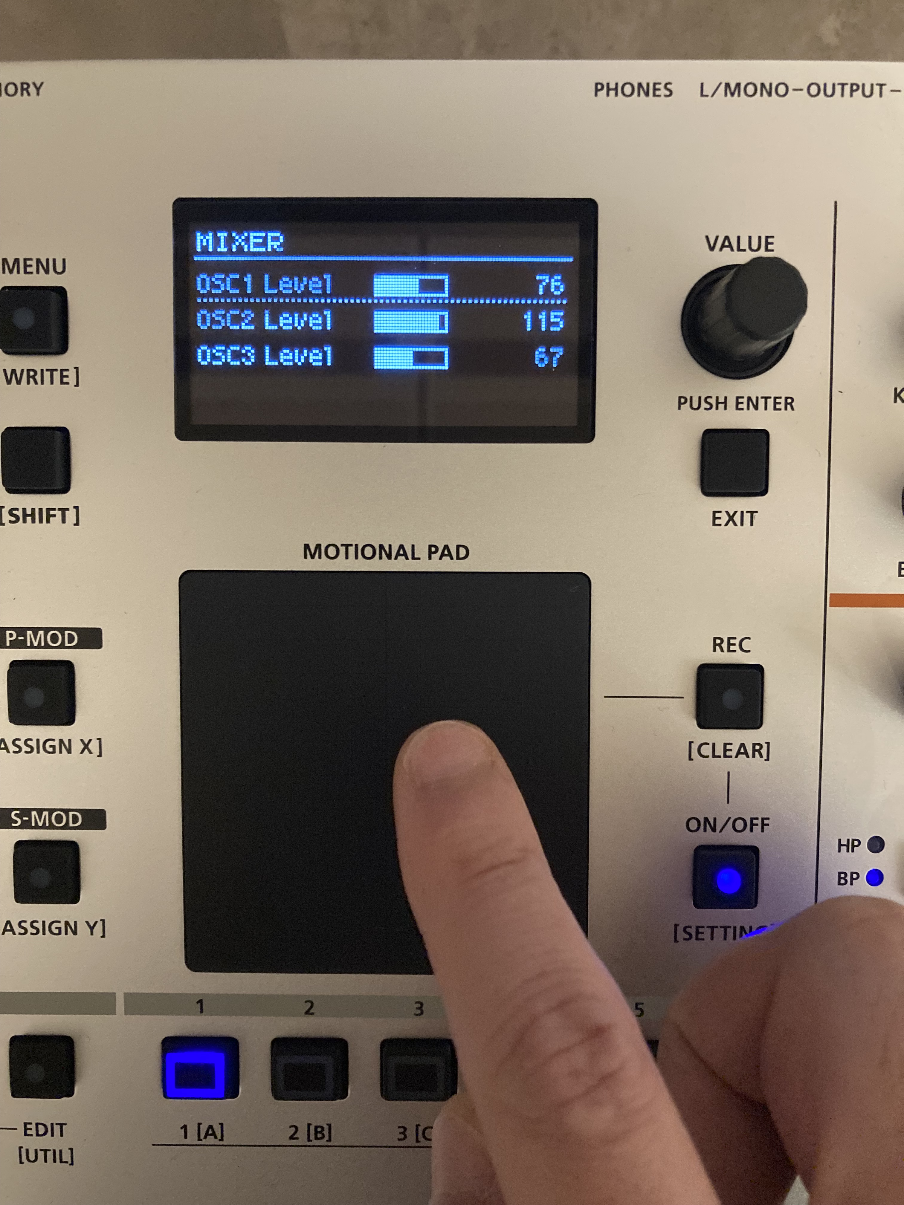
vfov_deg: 63.4
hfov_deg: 49.7
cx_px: 452
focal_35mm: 28
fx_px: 975
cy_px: 602
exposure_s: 1/26
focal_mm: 3.99
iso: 500
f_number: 1.8
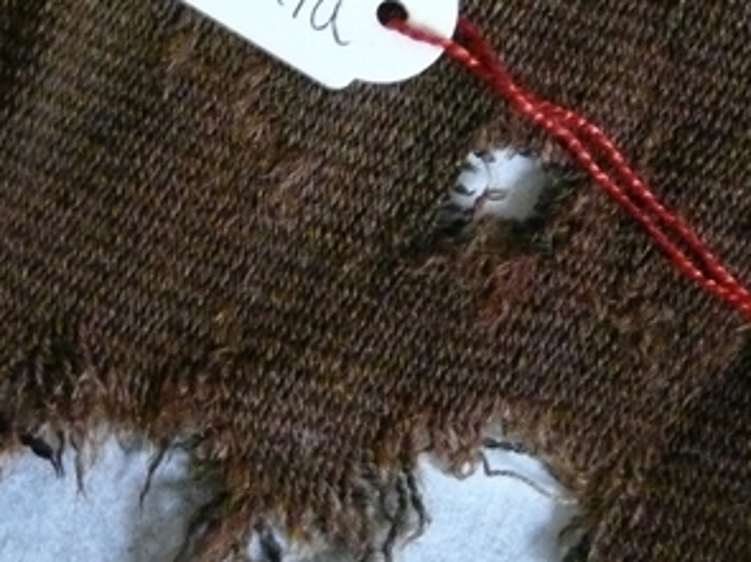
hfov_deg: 20.6
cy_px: 31
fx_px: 2060
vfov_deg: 15.3
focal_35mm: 95
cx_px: 234
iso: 800
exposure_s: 1/30
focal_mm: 7.4
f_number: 2.8
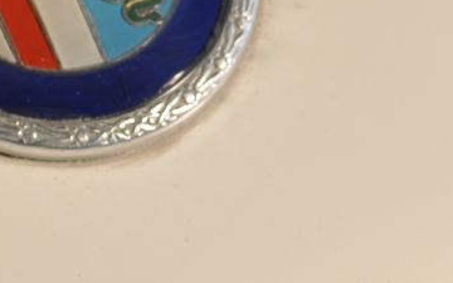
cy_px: 355
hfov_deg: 5.0
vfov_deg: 3.1
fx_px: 5180
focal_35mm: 420
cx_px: 199
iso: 200
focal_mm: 55
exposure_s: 1/6
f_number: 9
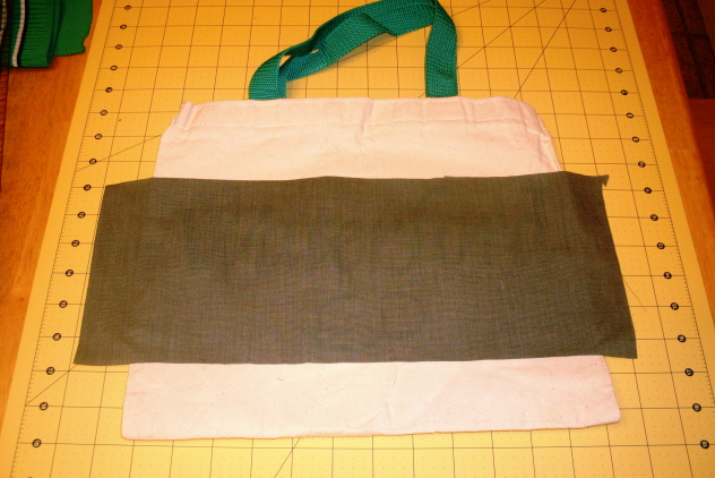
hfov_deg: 48.4
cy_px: 266
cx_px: 355
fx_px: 795
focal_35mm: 40
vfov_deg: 33.4
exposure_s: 1/45
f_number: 2.8
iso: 100
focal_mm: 6.3
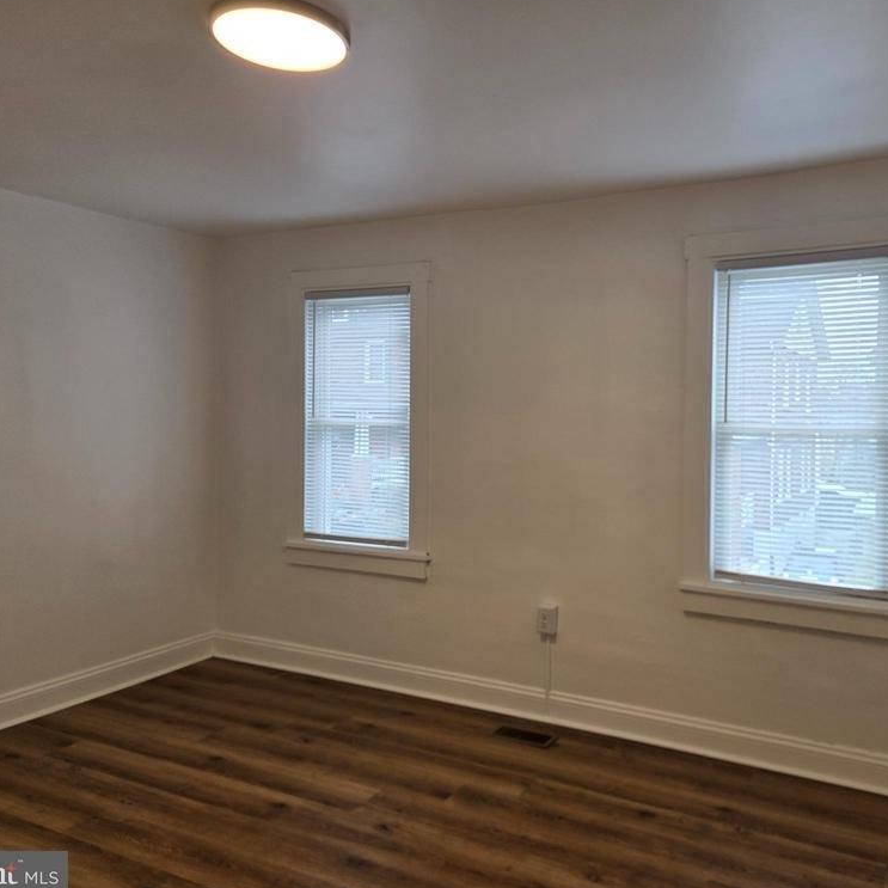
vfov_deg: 57.3
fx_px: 813
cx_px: 531
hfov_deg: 56.9
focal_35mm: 28
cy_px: 441
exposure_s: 1/120
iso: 50
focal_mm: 5.4
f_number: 1.8
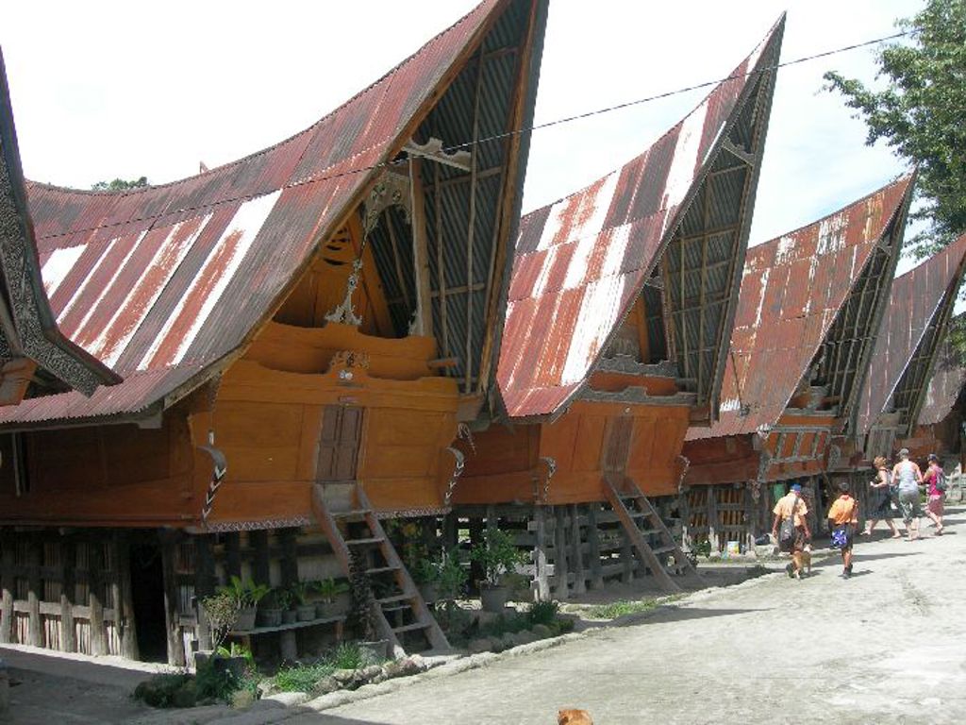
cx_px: 483
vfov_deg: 37.7
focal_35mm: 38
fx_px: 1060
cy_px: 362
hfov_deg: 49.0
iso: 50
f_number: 4.8
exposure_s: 1/310
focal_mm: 7.8
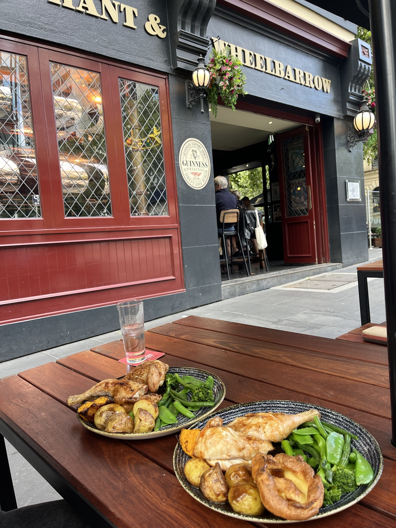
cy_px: 264
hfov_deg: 53.1
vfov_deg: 67.3
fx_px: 397
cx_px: 198
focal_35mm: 26
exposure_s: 1/100
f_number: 1.6
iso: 64
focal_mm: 5.1
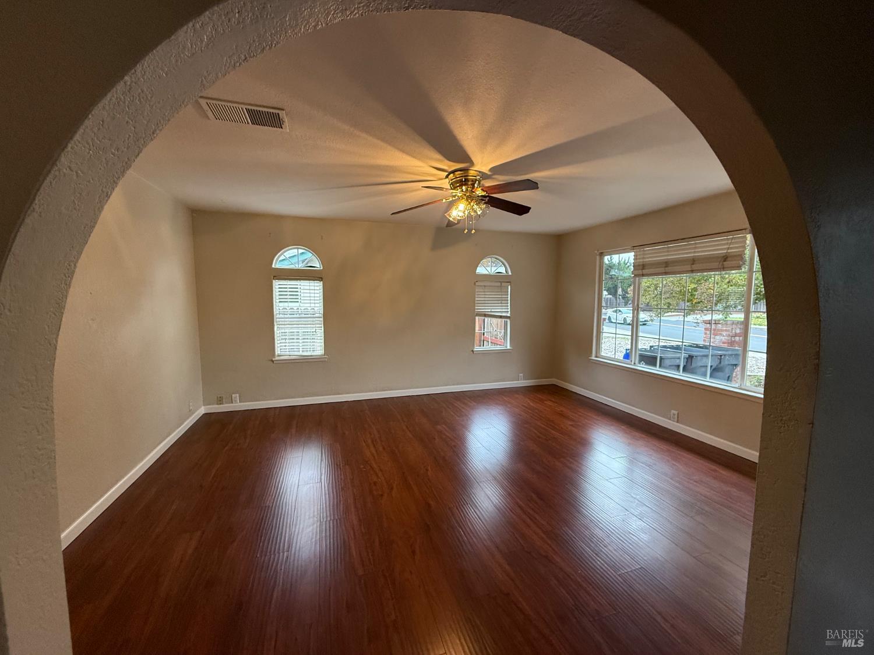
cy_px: 328
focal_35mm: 14
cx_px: 437
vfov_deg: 85.7
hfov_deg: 102.1
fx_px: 353
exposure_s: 1/120
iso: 320
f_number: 2.2
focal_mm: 2.22
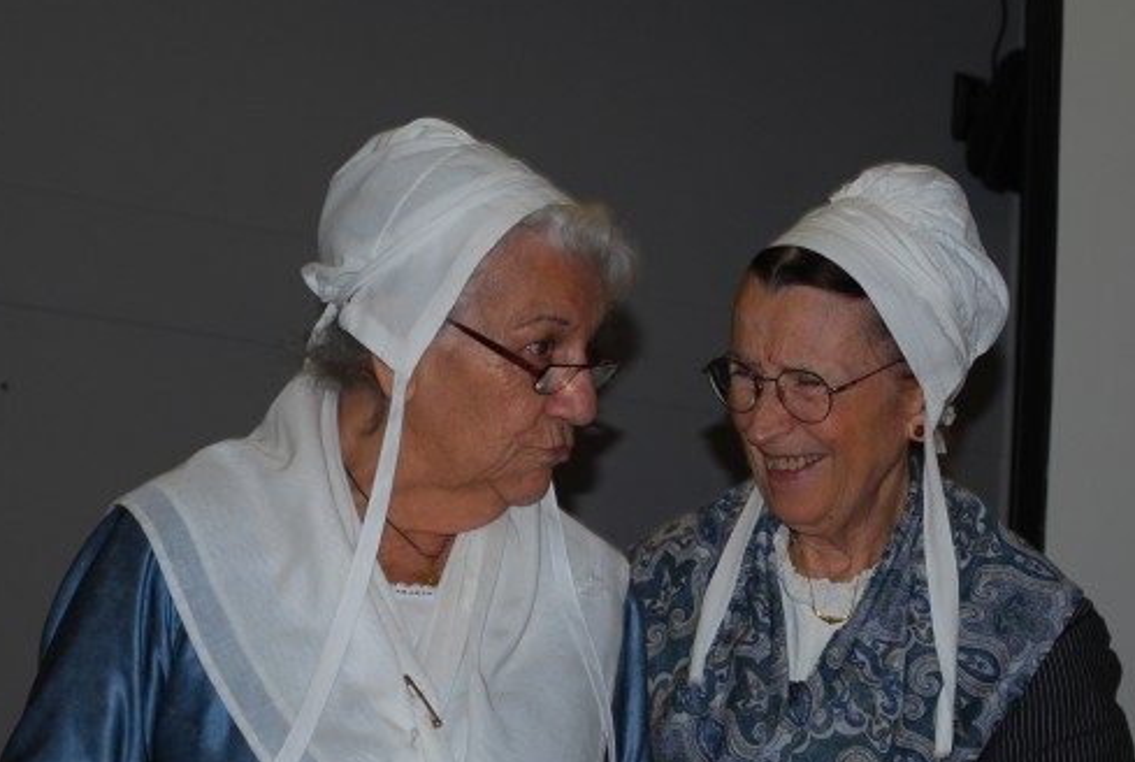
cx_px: 670
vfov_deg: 10.1
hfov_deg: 14.9
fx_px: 4327
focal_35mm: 137
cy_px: 423
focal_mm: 50
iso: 200
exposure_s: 1/60
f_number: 5.6
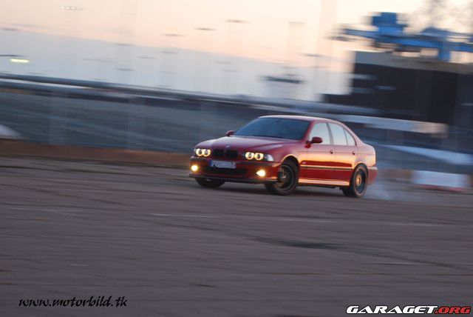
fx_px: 1085
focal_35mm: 82
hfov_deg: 24.6
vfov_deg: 16.6
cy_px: 158
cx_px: 236
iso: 360
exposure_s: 1/30
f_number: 5.6
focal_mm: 55
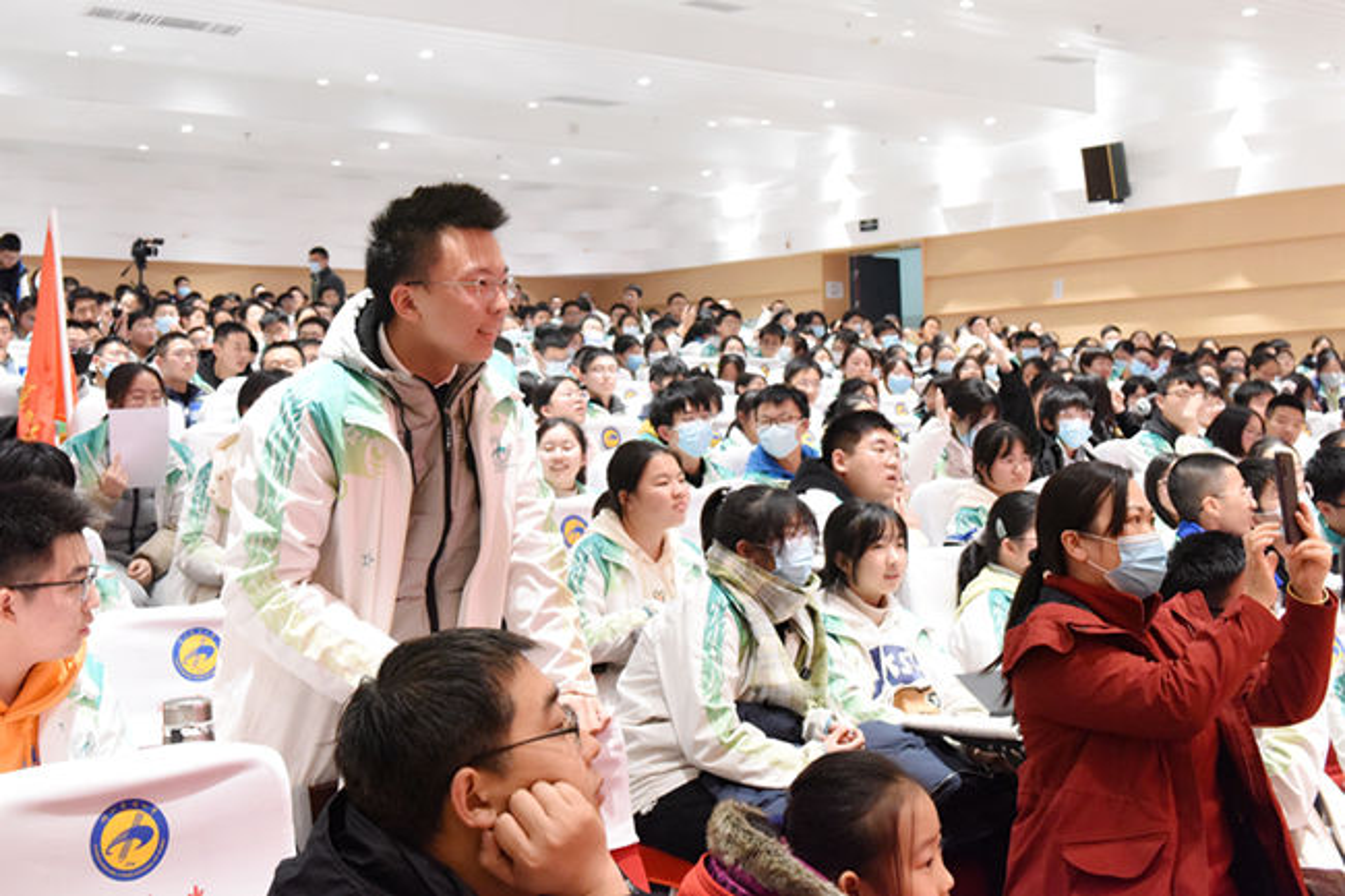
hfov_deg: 50.7
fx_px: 1419
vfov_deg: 35.0
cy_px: 448
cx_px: 672
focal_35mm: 38
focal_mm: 38
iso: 6400
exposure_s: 1/125
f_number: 5.6
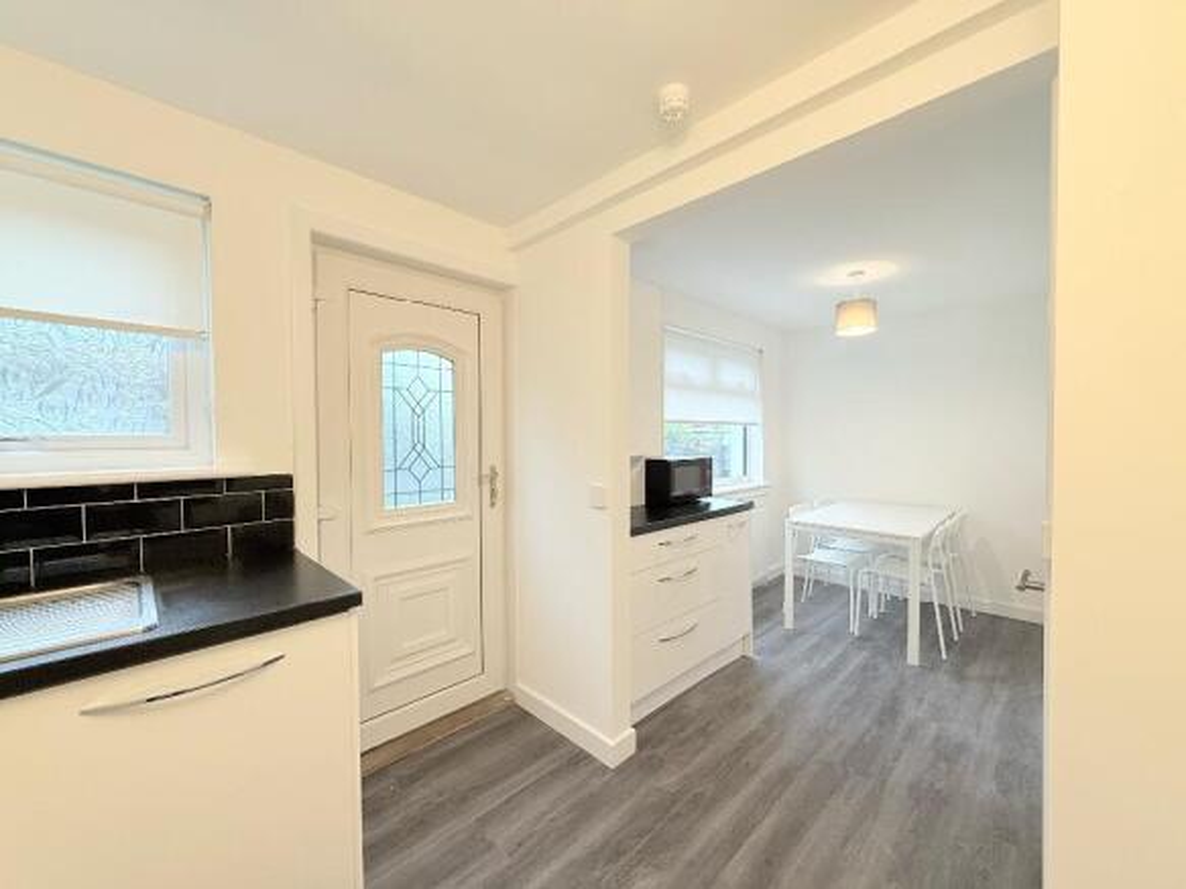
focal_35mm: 14
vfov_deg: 85.7
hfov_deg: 102.1
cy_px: 444
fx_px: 480
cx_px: 593
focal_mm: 2.22
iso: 160
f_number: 2.2
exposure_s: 1/100
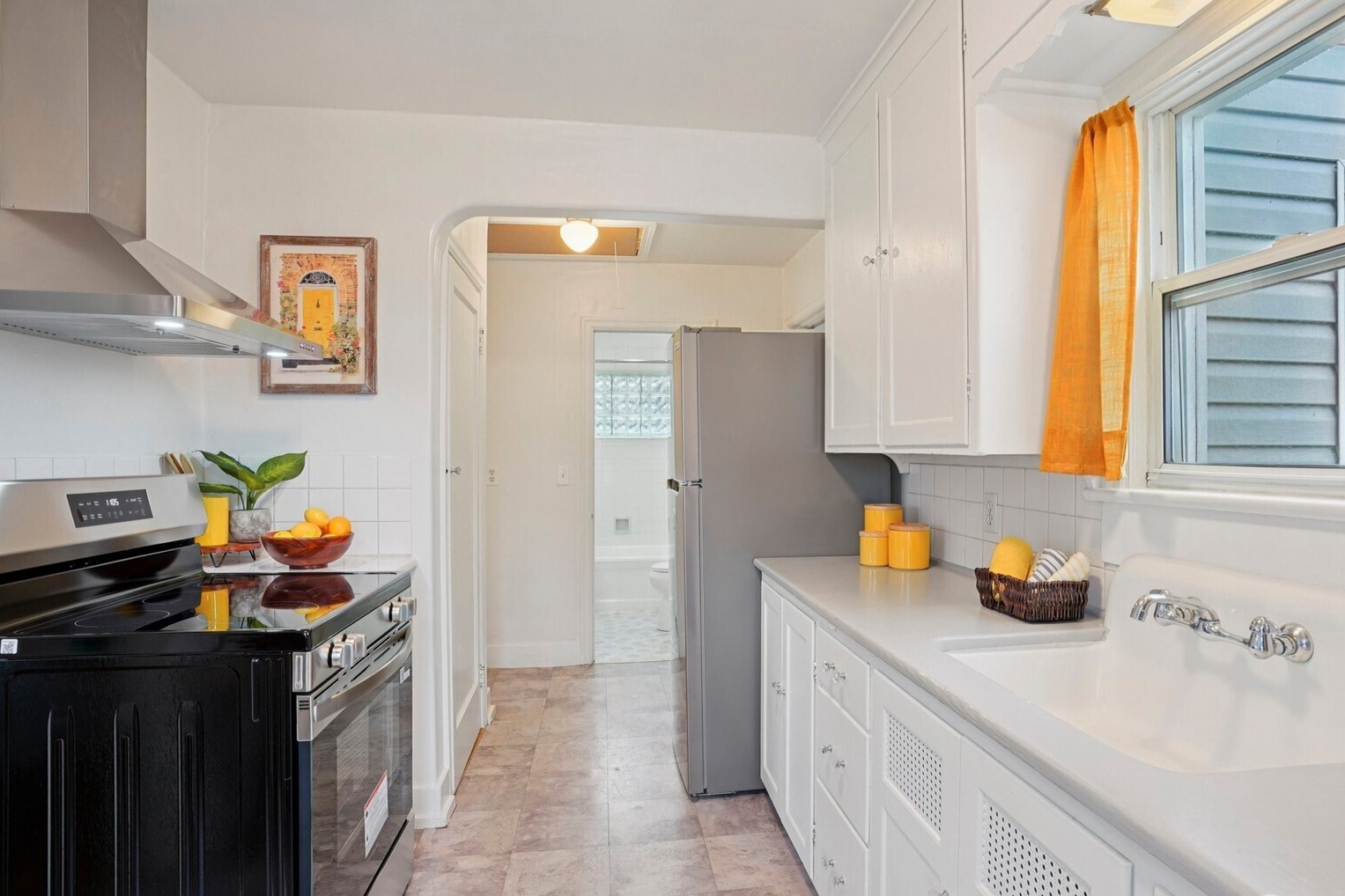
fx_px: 747
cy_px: 452
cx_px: 715
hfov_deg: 83.9
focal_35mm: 20
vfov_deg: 61.9
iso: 400
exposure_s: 1/10
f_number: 8
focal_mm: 18
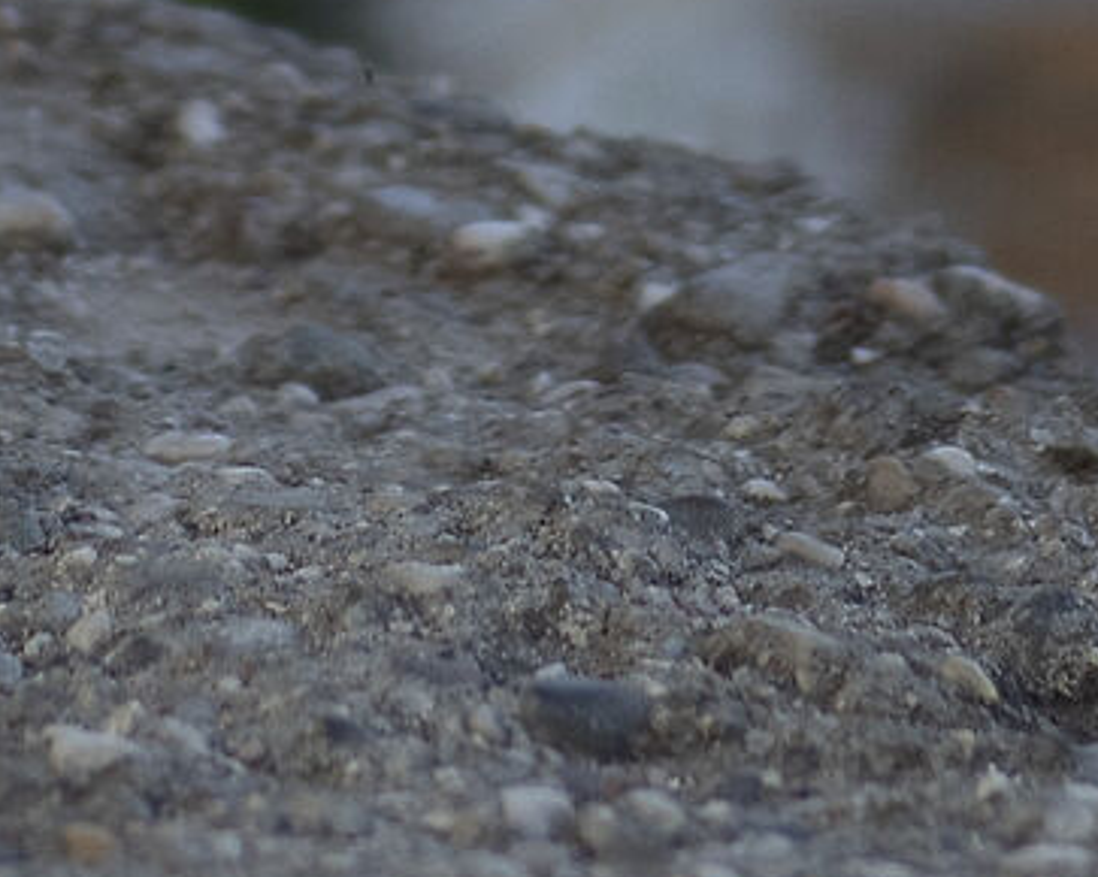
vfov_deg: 4.6
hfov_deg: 6.0
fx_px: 10491
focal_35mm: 323
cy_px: -1509
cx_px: 212
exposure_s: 1/1600
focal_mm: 25
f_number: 1.2
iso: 200
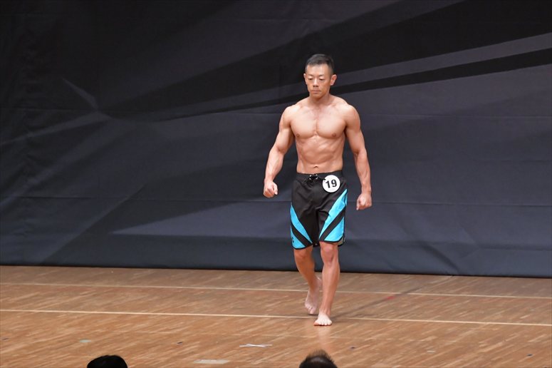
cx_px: 276
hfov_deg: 7.2
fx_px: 4368
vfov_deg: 4.8
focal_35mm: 285
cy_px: 184
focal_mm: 190
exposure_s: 1/400
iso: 6400
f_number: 5.6
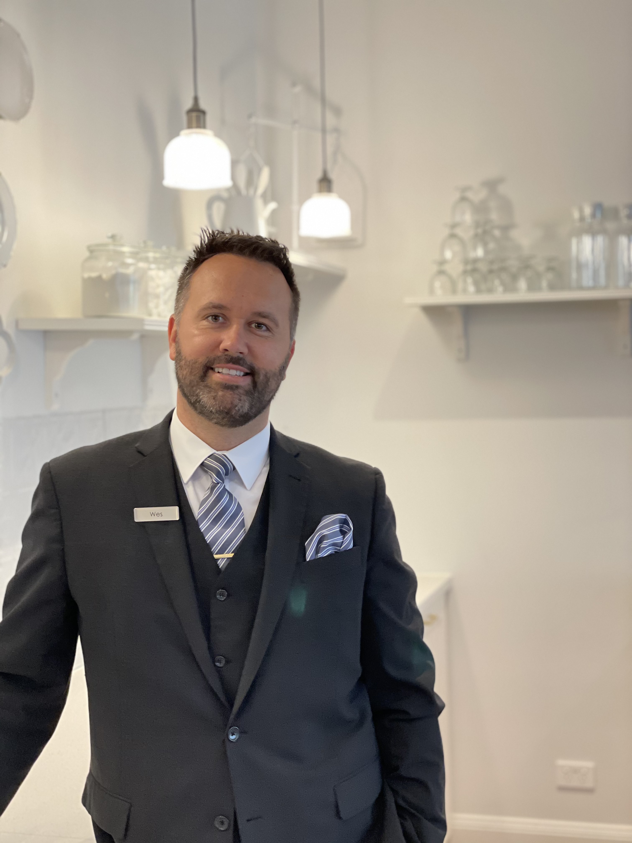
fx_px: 1266
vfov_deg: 36.8
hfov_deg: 28.0
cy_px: 422
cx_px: 316
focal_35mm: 52
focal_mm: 6
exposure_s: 1/50
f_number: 2
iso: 160
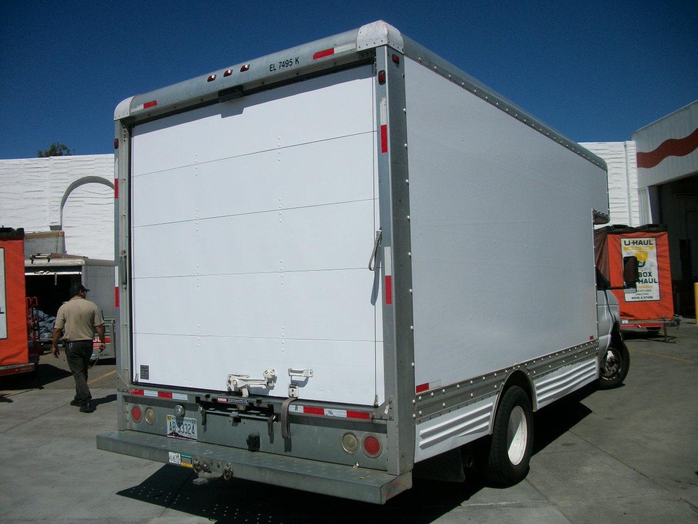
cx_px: 349
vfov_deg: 44.2
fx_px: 645
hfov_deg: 56.8
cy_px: 262
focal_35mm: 32
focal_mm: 5.7
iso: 80
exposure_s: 1/640
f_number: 8.8
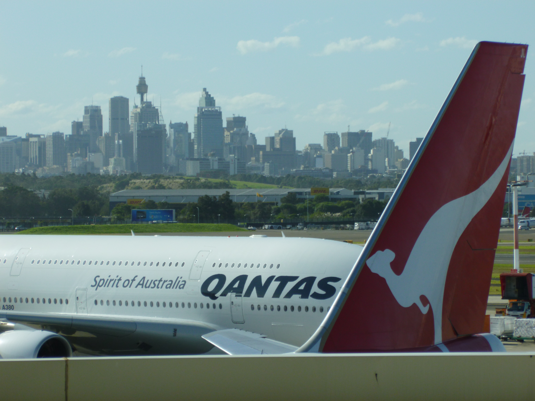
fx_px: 3462
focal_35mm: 224
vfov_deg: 6.6
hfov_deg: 8.8
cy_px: 200
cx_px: 268
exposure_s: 1/200
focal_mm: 40
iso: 100
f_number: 5.9
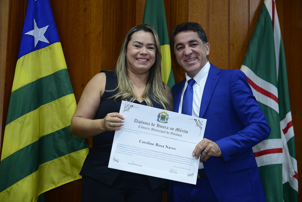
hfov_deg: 28.8
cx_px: 151
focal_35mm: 70
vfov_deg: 19.5
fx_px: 587
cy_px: 101
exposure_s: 1/125
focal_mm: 70
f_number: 4
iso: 1600
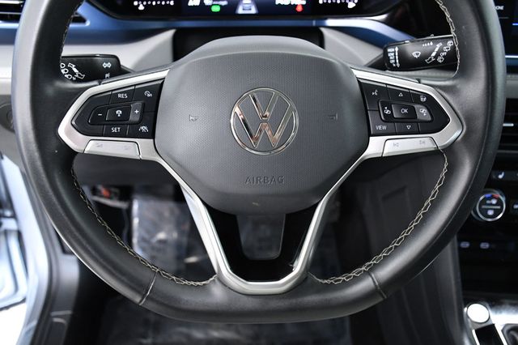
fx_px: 518
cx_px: 259
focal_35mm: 36
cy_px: 172
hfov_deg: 53.2
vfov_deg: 36.8
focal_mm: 24
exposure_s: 1/80
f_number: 4.5
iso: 2500
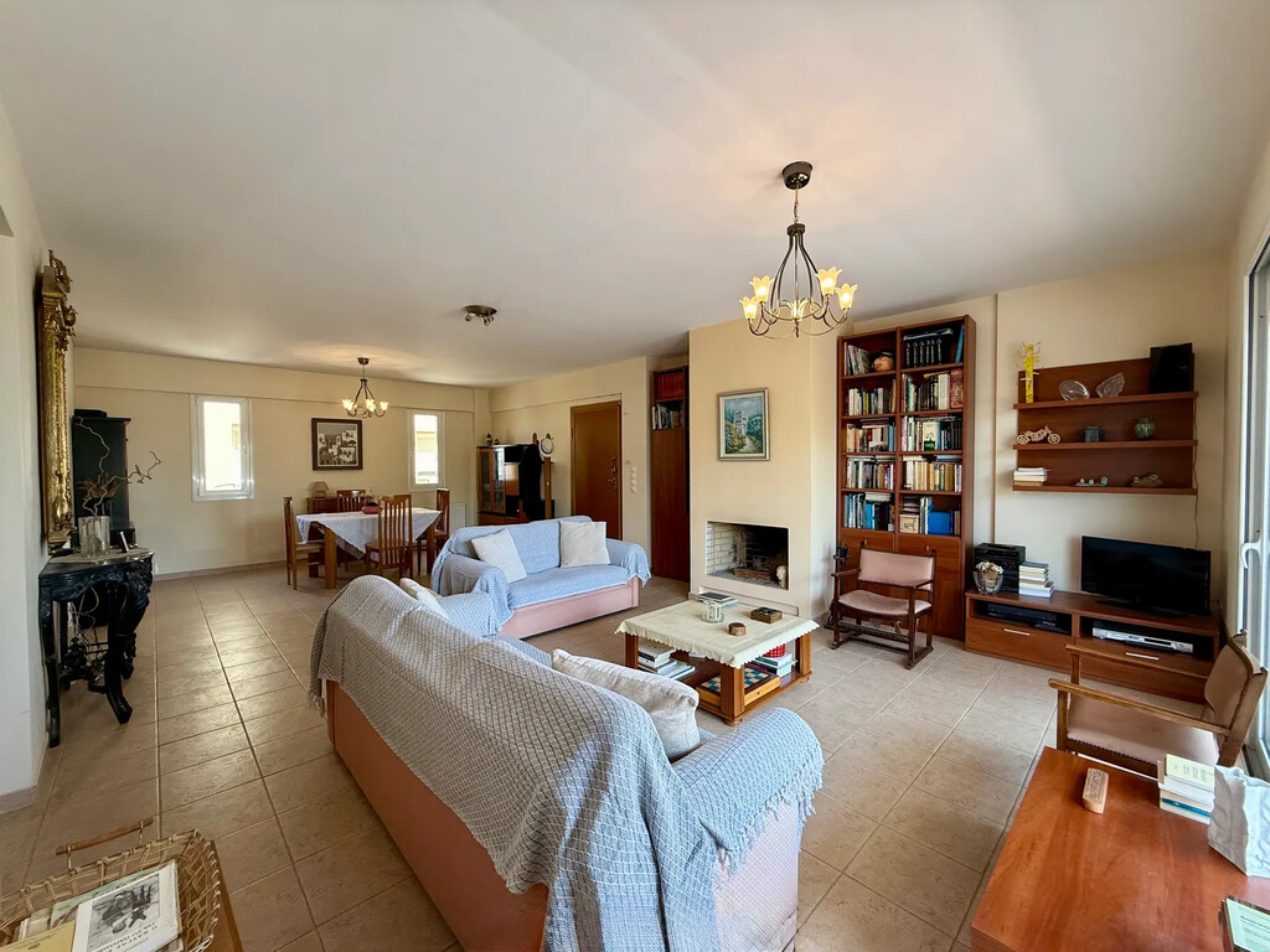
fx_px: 514
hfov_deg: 102.1
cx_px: 635
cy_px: 476
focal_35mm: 14
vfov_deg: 85.7
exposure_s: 1/100
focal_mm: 2.22
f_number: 2.2
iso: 125
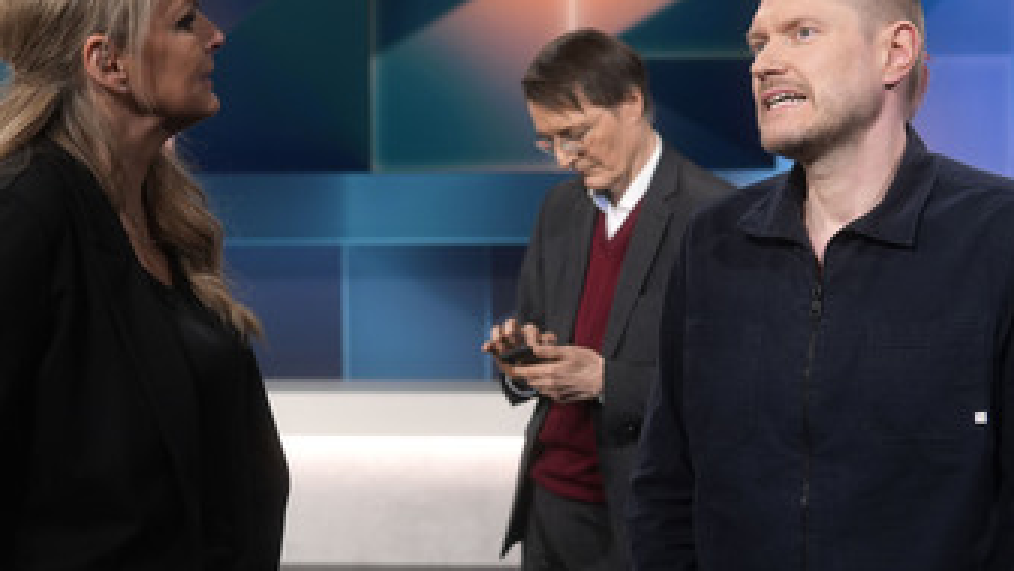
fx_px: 1695
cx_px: 477
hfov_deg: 33.3
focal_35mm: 63
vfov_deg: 19.1
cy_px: 328
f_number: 2.2
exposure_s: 1/160
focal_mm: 30
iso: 640
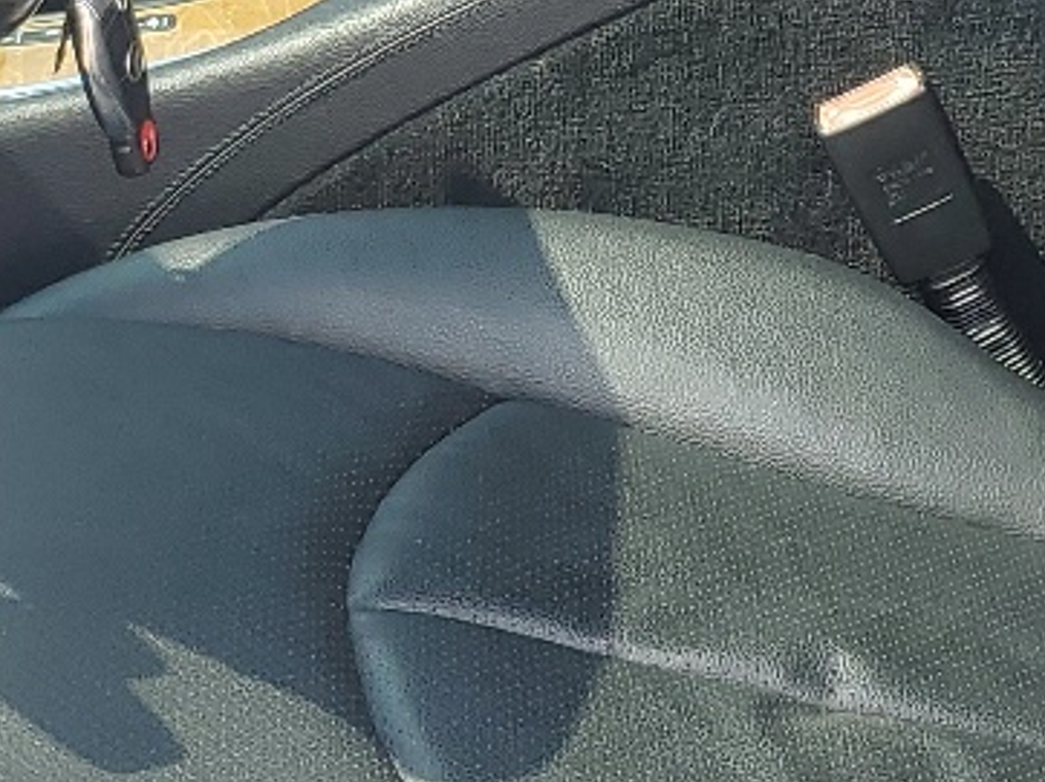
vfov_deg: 12.5
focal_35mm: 115
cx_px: 505
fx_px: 3469
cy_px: -231
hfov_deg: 17.1
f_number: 1.5
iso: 50
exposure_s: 1/417
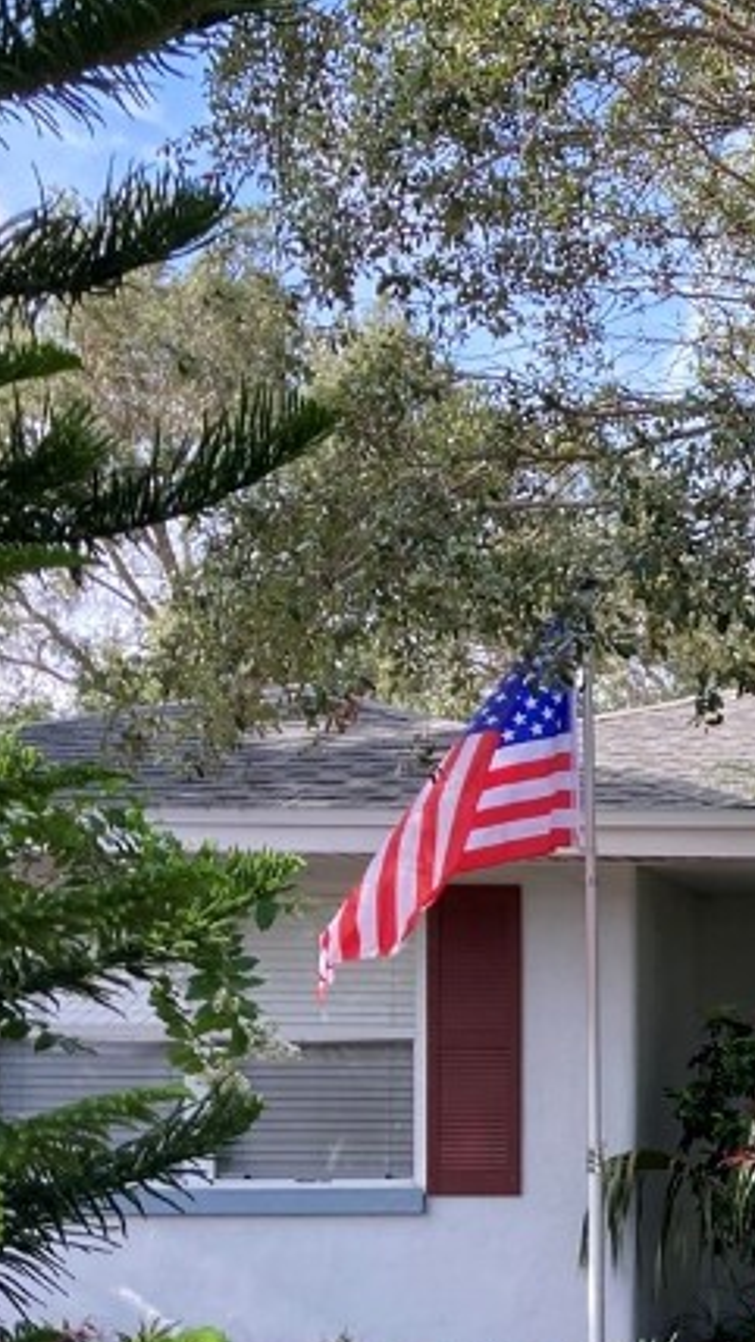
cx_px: 1187
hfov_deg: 15.1
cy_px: 1088
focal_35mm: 73
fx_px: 2596
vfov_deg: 28.3
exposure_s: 1/326
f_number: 1.8
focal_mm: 3.99
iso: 20
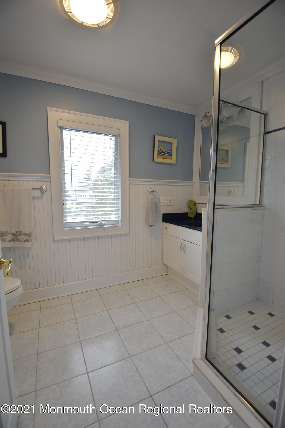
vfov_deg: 100.4
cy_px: 214
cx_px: 142
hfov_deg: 77.3
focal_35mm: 15
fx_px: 178
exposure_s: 1/60
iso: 400
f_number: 4
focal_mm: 10
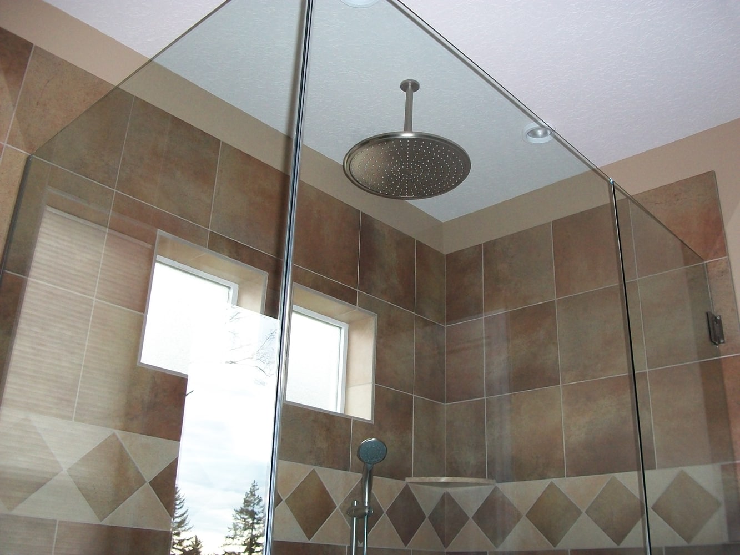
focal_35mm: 32
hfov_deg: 56.8
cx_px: 370
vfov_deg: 44.2
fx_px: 684
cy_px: 278
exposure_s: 1/30
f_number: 2.9
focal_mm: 5.7
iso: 200
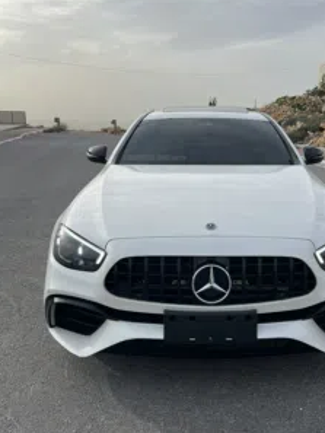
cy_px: 207
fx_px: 438
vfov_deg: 52.6
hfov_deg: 40.3
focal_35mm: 35
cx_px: 210
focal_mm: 5.7
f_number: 1.5
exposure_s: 1/4274
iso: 50
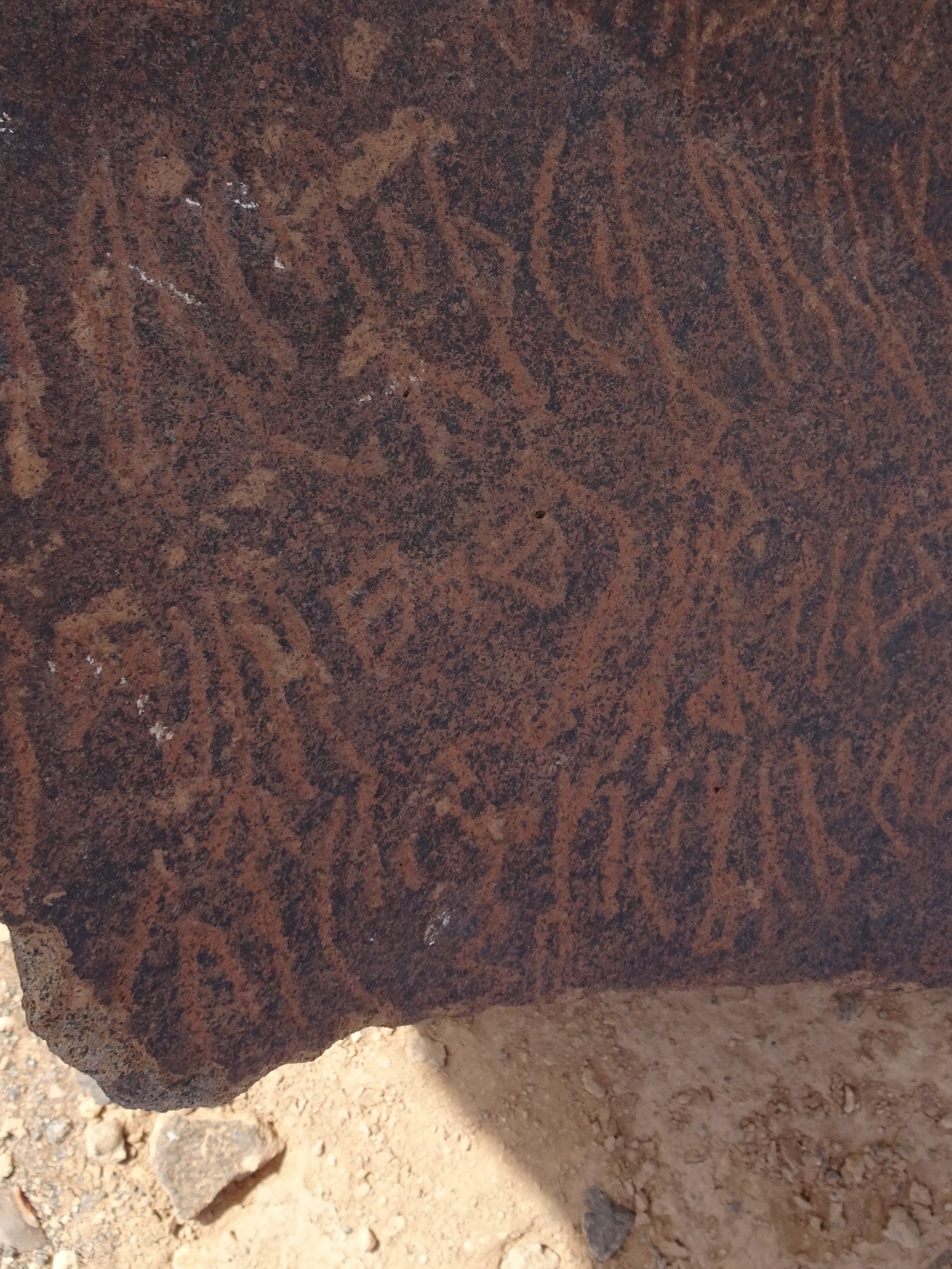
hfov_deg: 39.3
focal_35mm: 36
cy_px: 348
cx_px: 608
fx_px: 1320
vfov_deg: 49.7
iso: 80
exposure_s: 1/640
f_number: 3.5
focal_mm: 4.1
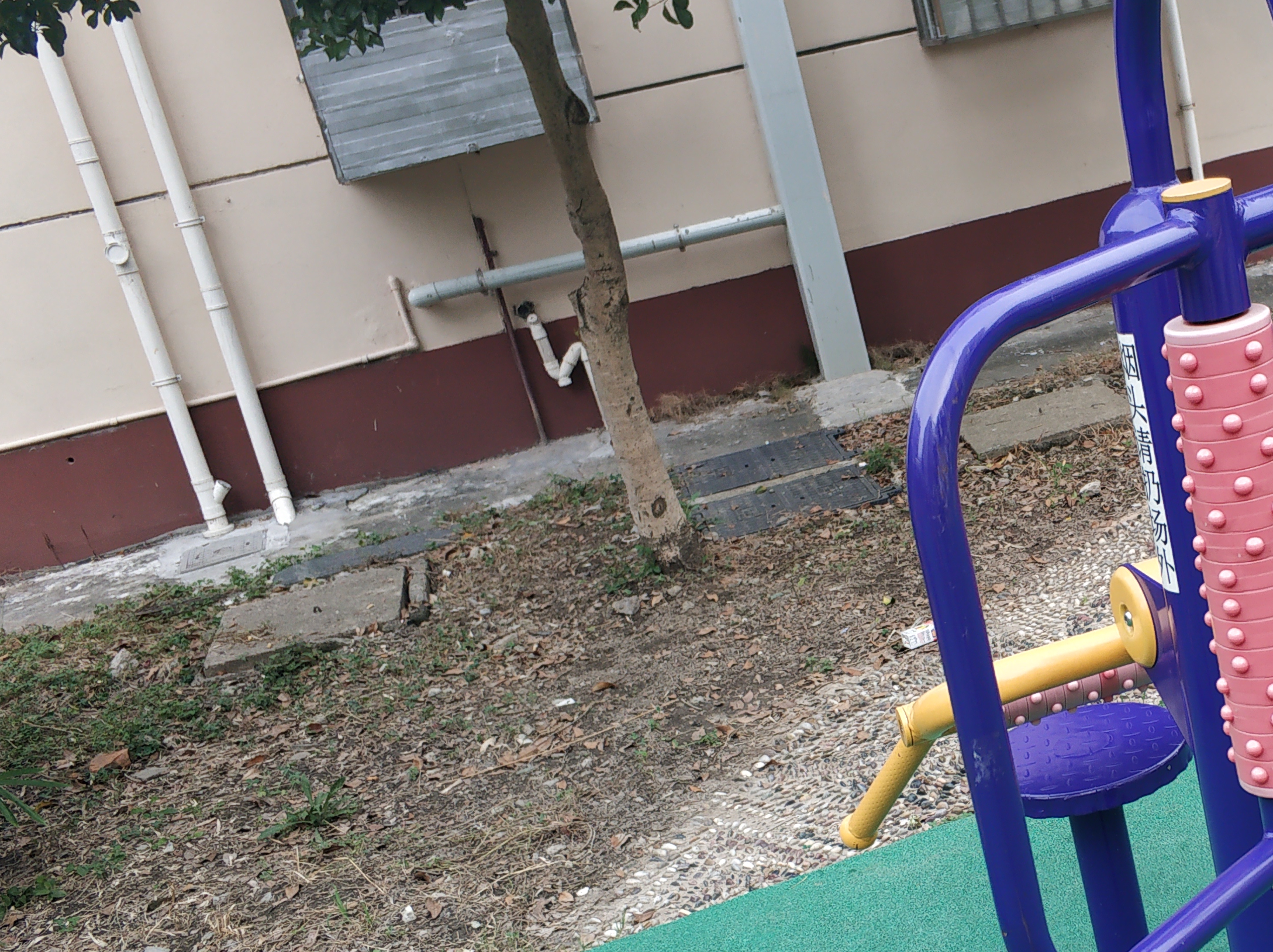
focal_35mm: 50
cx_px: 1096
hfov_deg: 36.3
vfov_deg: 28.8
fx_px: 1837
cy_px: 649
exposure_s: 1/217
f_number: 1.8
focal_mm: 3.82
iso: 100
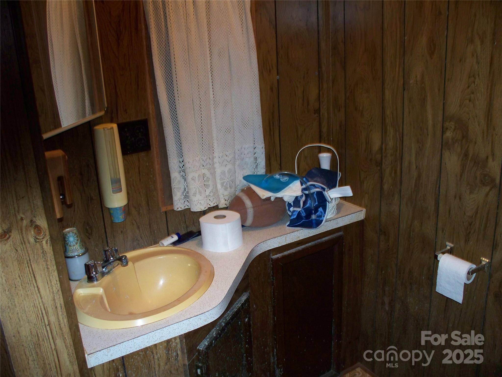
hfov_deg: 51.4
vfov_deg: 39.7
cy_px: 188
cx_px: 251
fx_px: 522
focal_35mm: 36
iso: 200
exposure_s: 1/30
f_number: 2.8
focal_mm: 7.54
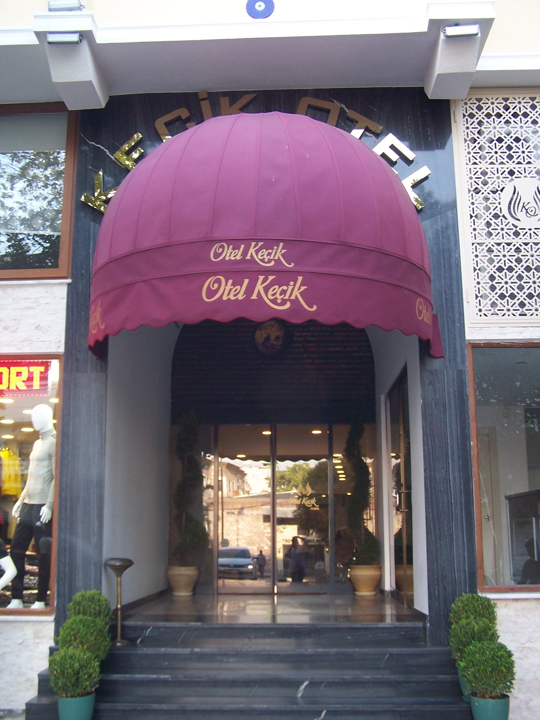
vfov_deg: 49.0
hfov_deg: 37.7
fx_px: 790
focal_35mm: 38
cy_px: 360
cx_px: 270
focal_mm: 6.3
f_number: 2.8
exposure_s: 1/45
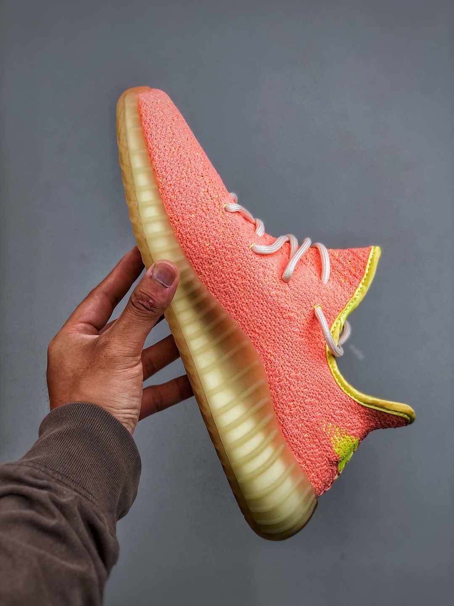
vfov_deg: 33.8
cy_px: 303
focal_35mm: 57
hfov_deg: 25.7
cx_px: 227
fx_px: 997
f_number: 2.8
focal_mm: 6.6
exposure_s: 1/100
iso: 32
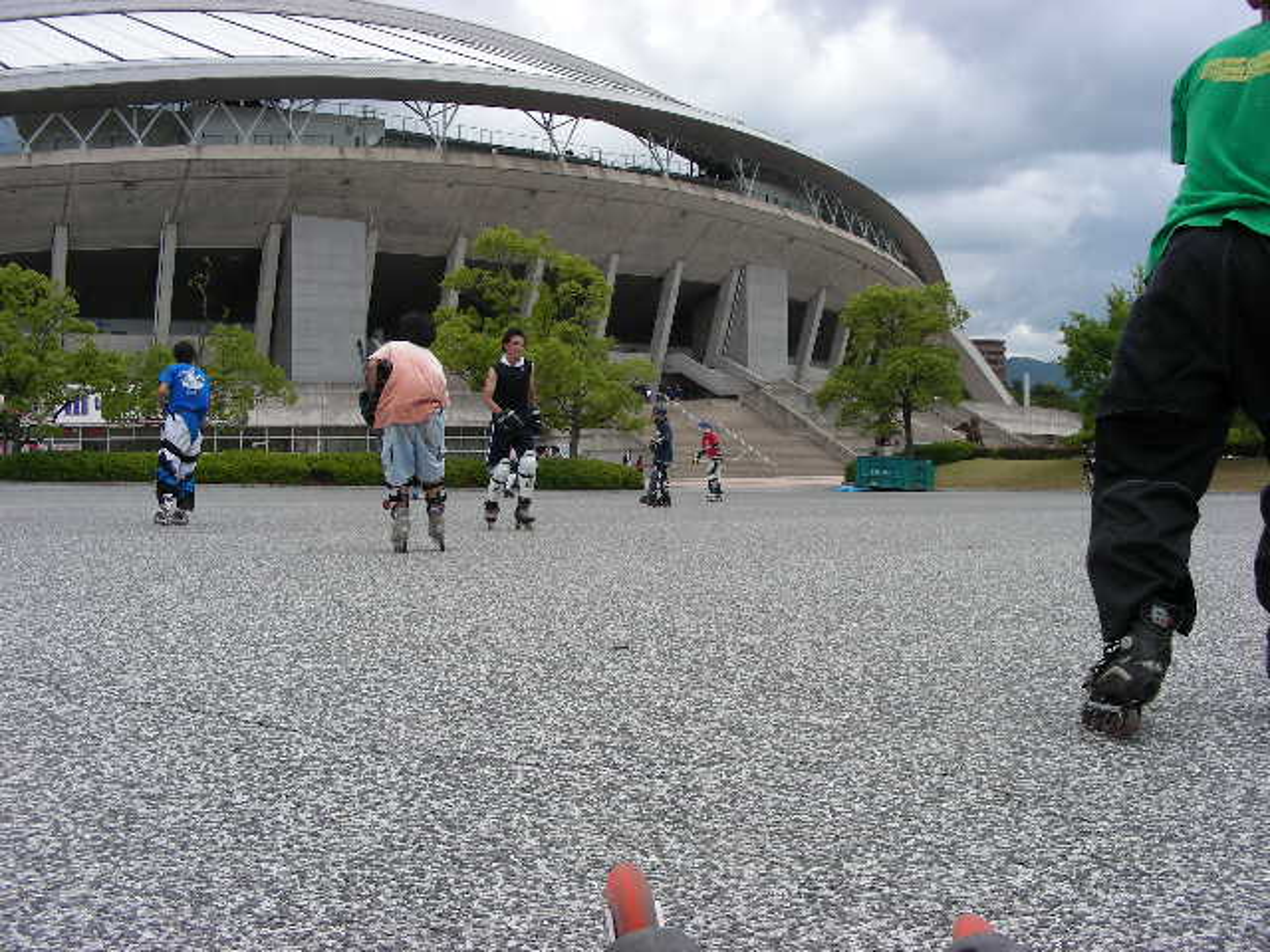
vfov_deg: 37.7
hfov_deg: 49.0
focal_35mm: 38
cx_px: 635
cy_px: 476
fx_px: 1394
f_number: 4
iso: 50
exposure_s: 1/415
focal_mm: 6.3
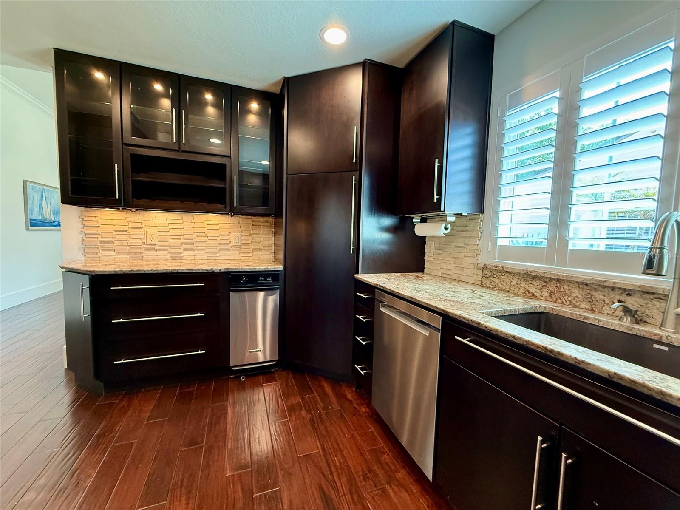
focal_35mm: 14
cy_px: 255
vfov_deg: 85.7
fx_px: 275
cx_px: 340
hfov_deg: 102.1
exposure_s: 1/60
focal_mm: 2.22
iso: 400
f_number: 2.2
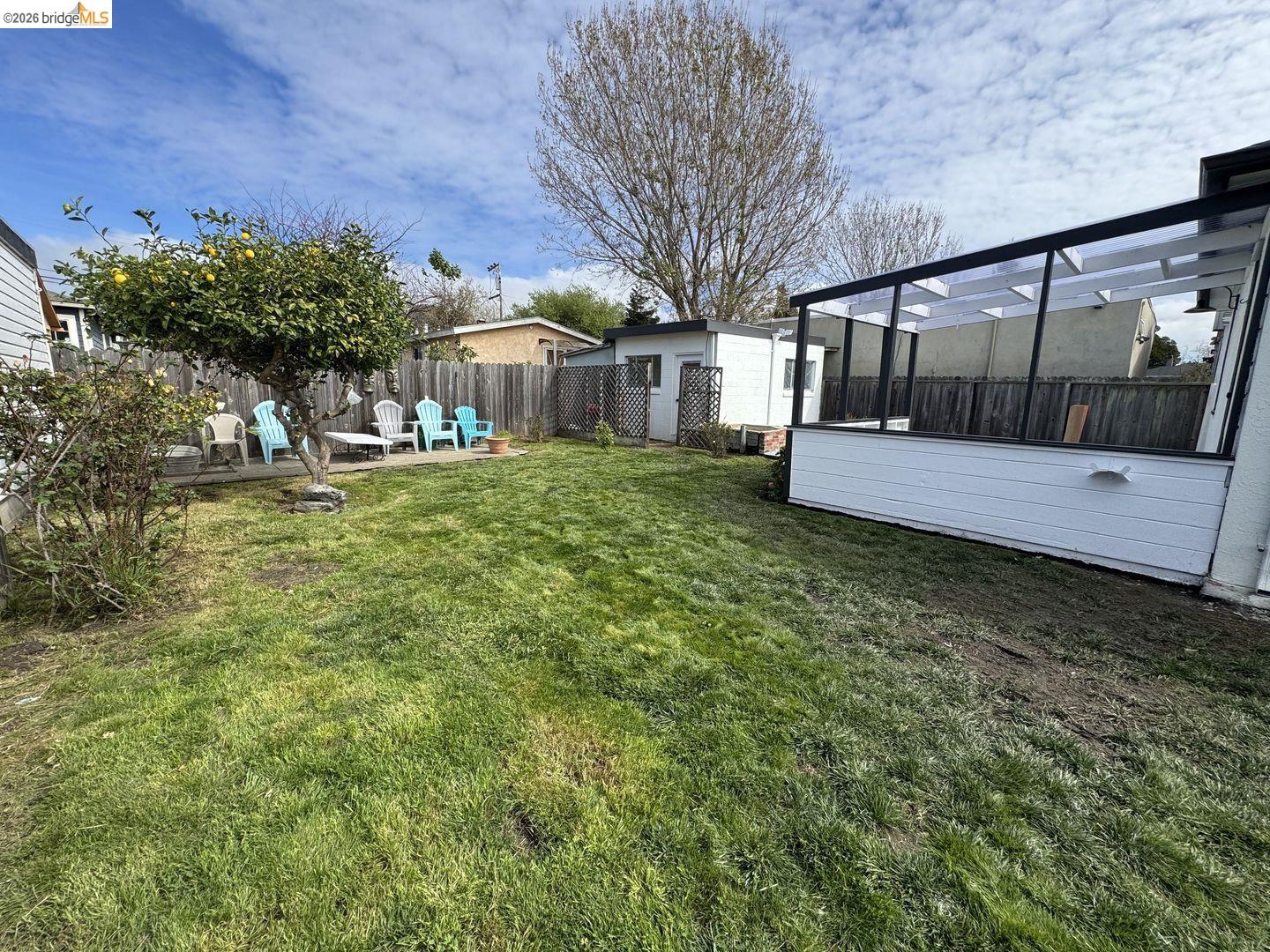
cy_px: 476
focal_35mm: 14
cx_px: 635
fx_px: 514
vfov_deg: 85.7
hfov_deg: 102.1
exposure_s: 1/1536
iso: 50
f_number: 2.2
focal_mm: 2.22
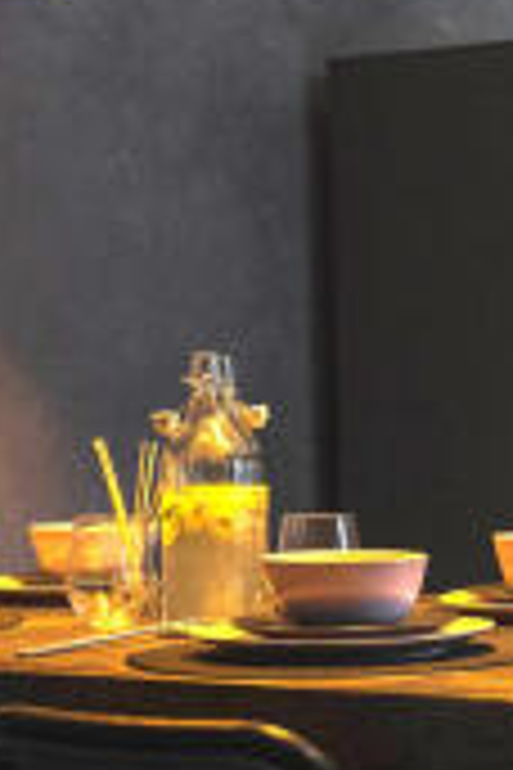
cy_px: 570
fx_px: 2052
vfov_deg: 21.1
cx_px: 936
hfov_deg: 12.9
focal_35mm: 96
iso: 1600
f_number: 4
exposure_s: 1/100
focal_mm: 16
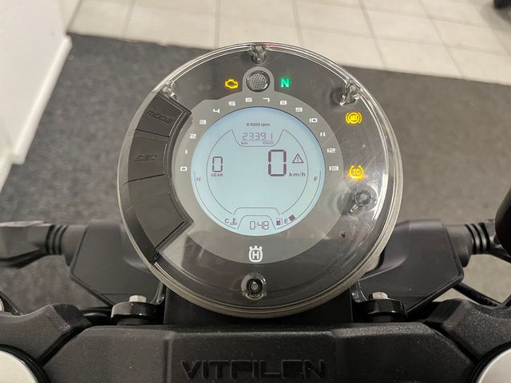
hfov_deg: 67.3
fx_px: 384
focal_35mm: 26
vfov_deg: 53.1
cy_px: 192
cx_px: 256
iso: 200
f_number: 1.6
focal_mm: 5.1
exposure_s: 1/50
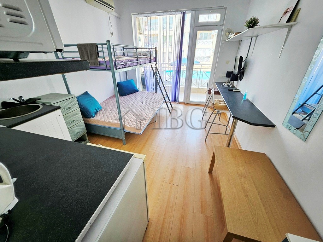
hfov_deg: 106.2
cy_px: 121
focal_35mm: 13
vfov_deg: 89.9
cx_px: 162
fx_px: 121
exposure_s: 1/50
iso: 40
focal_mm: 1.7
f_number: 2.2
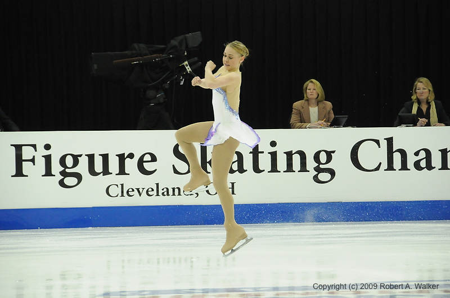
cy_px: 149
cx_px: 225
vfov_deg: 7.0
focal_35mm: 195
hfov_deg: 10.6
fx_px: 2434
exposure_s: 1/640
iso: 3200
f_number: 5.6
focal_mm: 130
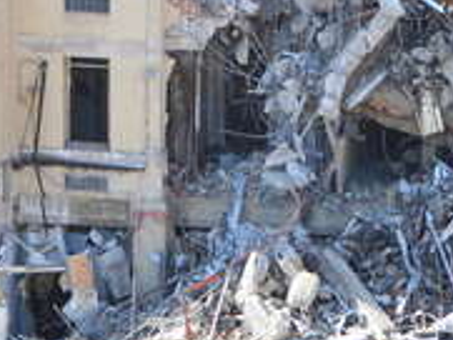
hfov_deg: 8.1
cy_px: -229
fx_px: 3195
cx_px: 345
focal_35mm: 244
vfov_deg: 6.0
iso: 400
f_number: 10
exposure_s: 1/160
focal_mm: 40
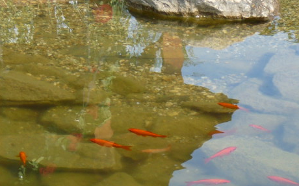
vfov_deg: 6.2
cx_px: 184
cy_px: 148
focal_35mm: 211
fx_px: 1719
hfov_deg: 9.9
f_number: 4
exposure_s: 1/200
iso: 100
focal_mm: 14.4
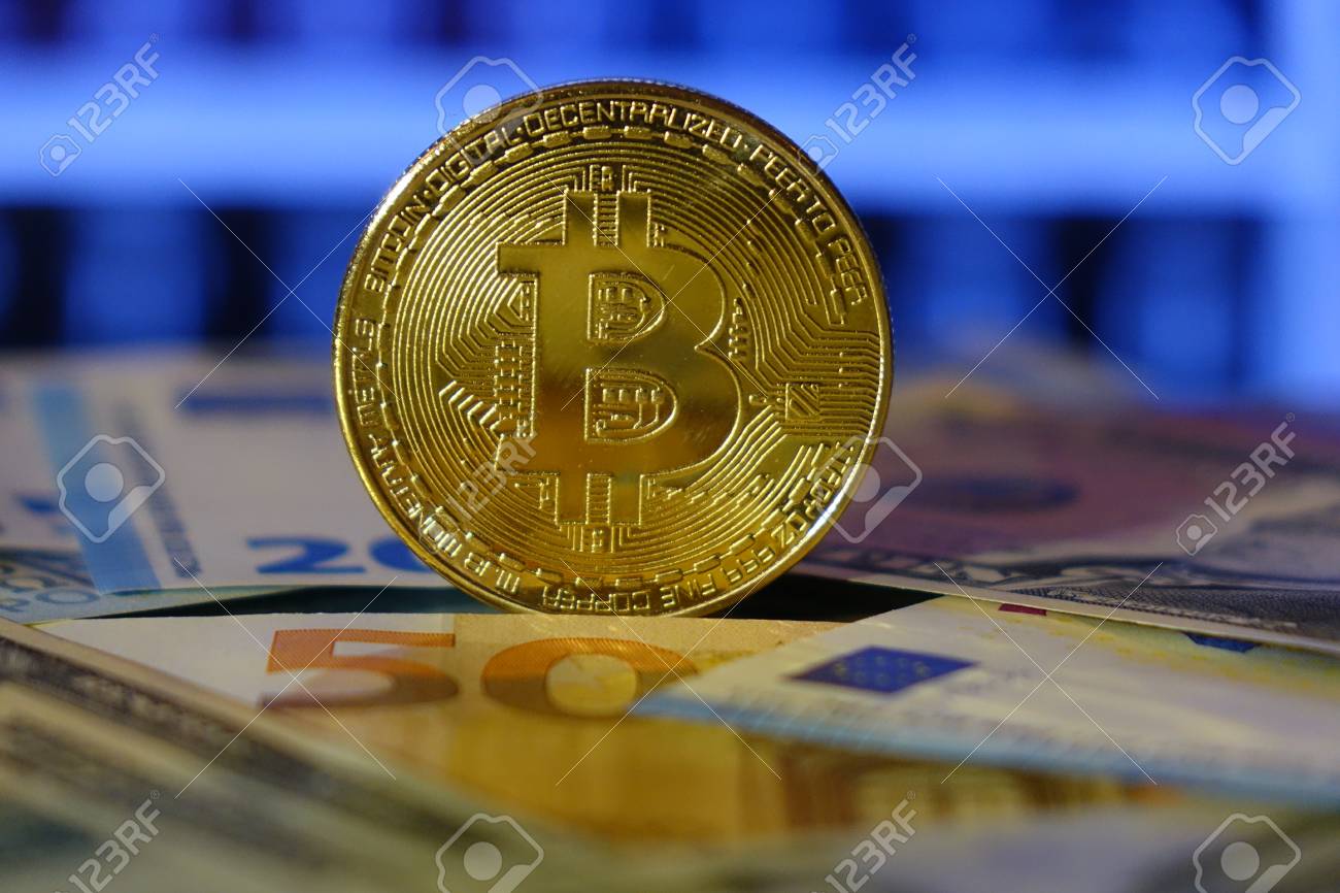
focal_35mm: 200
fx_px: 7442
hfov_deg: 10.3
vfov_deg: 6.9
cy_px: 446
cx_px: 670
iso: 800
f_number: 2.8
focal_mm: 73.3
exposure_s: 1/125
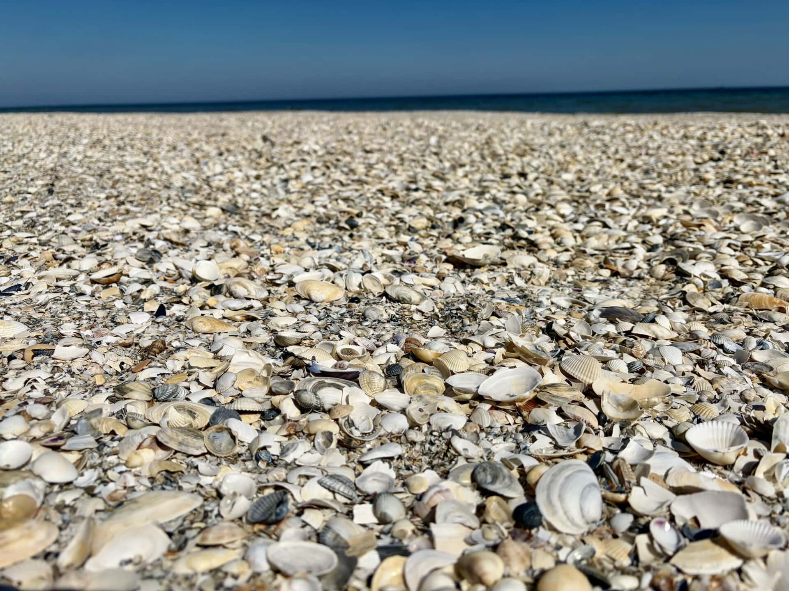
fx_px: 593
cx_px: 394
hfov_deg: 67.3
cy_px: 296
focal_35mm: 26
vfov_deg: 53.1
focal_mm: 5.96
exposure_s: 1/18519
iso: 50
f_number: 1.6
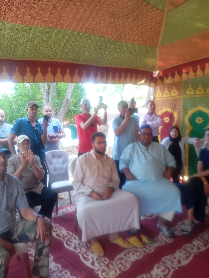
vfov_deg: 63.4
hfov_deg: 49.9
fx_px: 225
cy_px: 139
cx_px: 104
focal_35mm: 28
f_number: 1.8
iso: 750
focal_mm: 4.22
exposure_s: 1/33.3
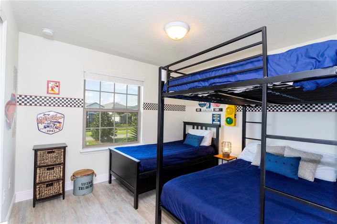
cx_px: 168
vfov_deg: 70.4
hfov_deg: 93.3
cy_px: 112
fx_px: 159
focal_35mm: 17
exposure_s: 1/160
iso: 1250
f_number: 22
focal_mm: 17
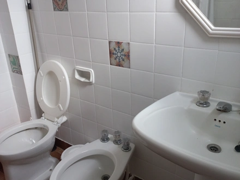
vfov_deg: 54.9
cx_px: 120
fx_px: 173
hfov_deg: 69.4
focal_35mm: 25
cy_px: 90
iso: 200
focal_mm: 4.6
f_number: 1.8
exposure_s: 1/50
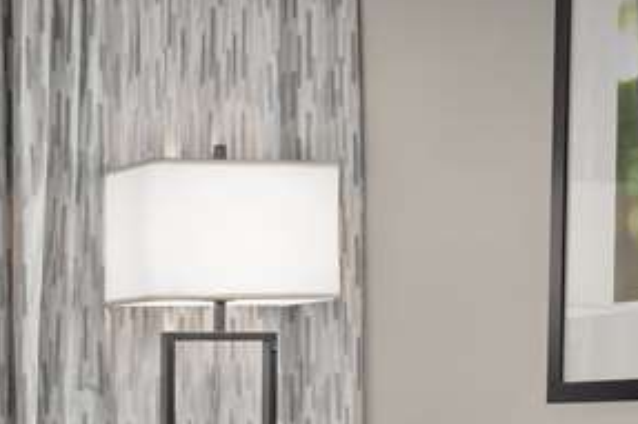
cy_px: 633
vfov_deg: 11.5
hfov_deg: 17.7
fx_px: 2019
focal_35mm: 114
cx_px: 66
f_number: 11
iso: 400
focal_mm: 32
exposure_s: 1/125
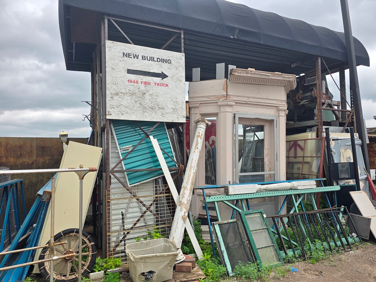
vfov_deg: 58.9
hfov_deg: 73.9
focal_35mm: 23
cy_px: 141
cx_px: 188
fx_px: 250
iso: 12
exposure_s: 1/199
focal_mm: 6.3
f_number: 1.7
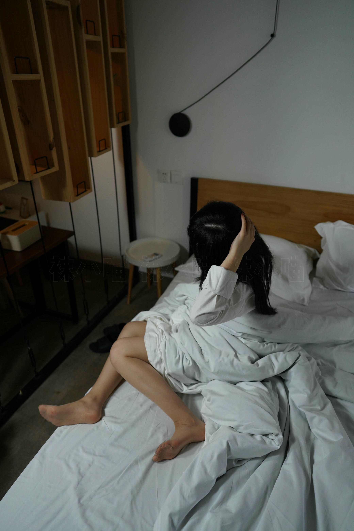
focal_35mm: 24
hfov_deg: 53.1
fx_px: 354
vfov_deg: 73.7
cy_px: 266
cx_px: 177
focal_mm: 24
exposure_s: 1/640
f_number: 2.2
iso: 500
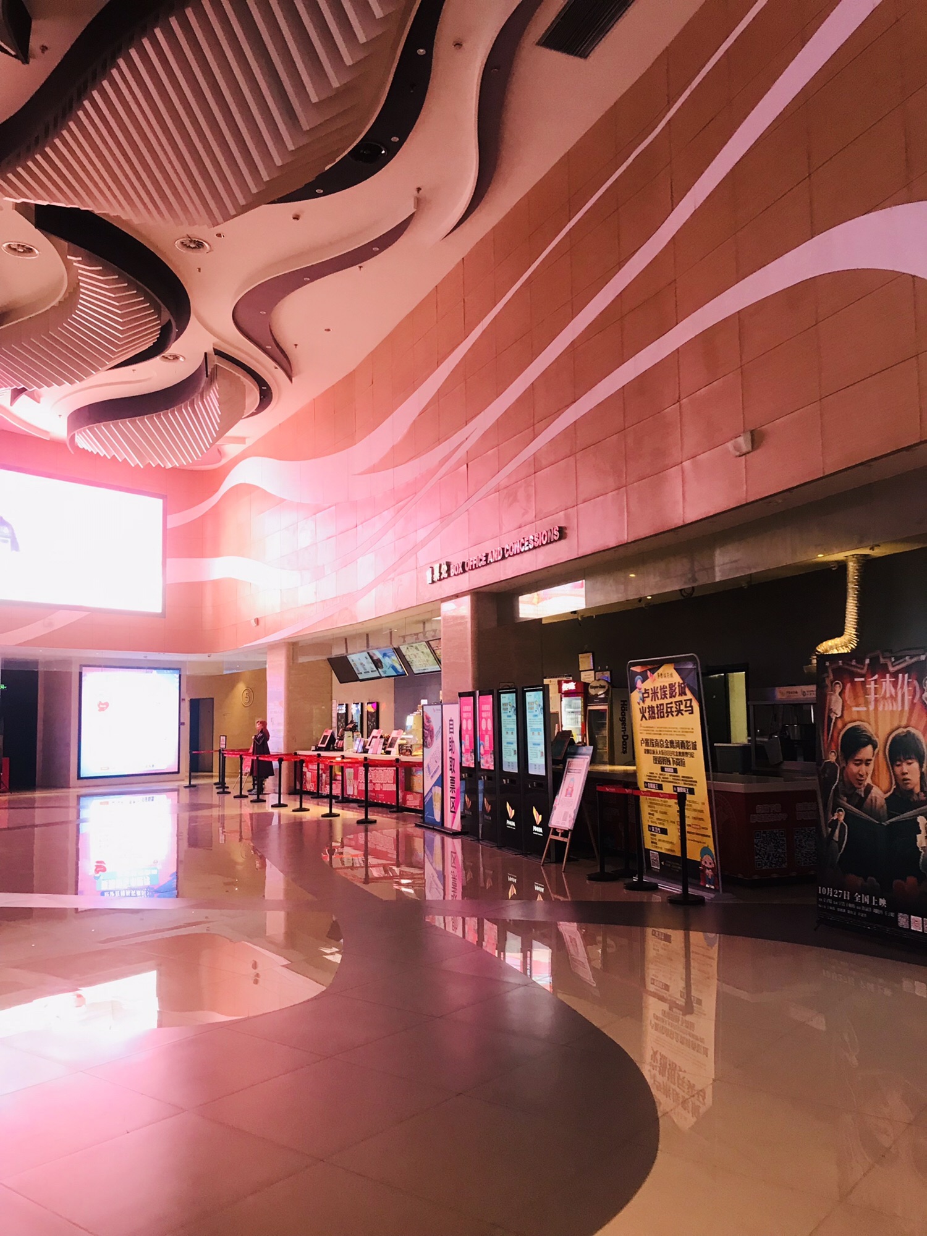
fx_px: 1000
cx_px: 464
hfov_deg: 49.7
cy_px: 618
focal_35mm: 28
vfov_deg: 63.4
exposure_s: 1/17
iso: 40
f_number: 1.8
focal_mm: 3.99
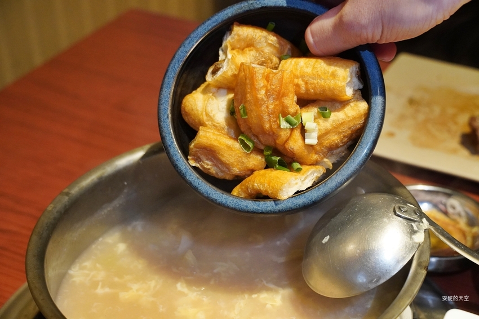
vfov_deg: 21.6
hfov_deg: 31.9
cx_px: 240
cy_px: 160
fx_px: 838
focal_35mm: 63
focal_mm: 42
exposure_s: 1/40
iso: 3200
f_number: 5
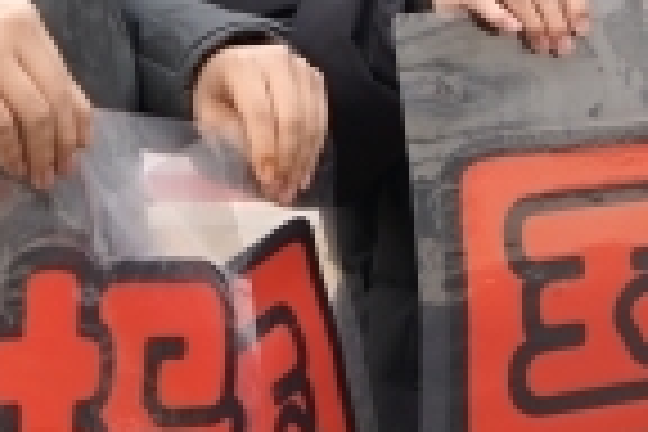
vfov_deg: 7.2
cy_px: 47
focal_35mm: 189
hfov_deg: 10.5
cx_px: 990
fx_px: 3402
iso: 160
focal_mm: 34
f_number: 4
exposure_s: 1/160
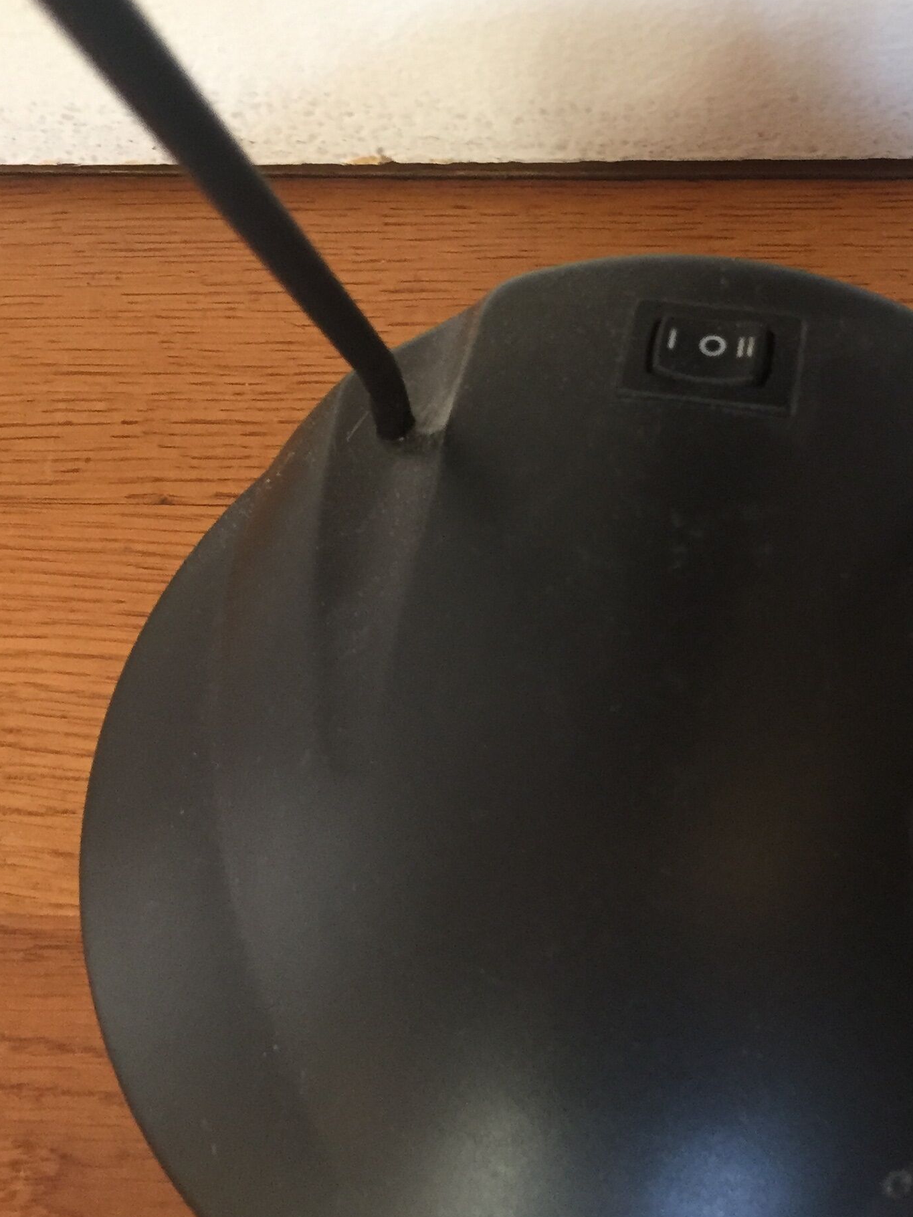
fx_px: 1829
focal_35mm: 52
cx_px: 634
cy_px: 520
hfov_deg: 27.8
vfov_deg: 36.7
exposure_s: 1/33
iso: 200
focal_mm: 4.15
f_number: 2.2
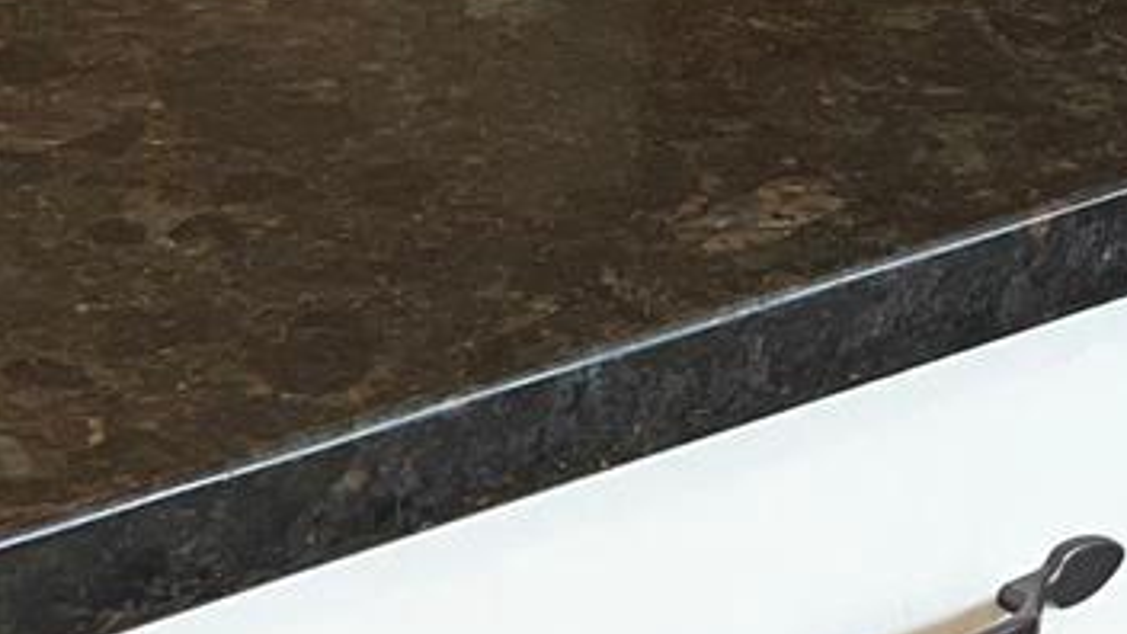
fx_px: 4931
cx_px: 1374
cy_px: -349
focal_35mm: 165
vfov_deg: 7.2
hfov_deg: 12.7
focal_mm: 5.7
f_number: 1.5
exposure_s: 1/124
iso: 32
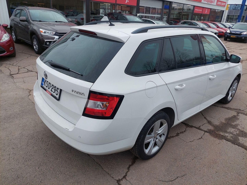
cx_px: 124
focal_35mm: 25
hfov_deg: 69.4
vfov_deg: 54.9
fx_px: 178
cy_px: 92
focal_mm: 5.23
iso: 40
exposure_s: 1/621
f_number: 1.8
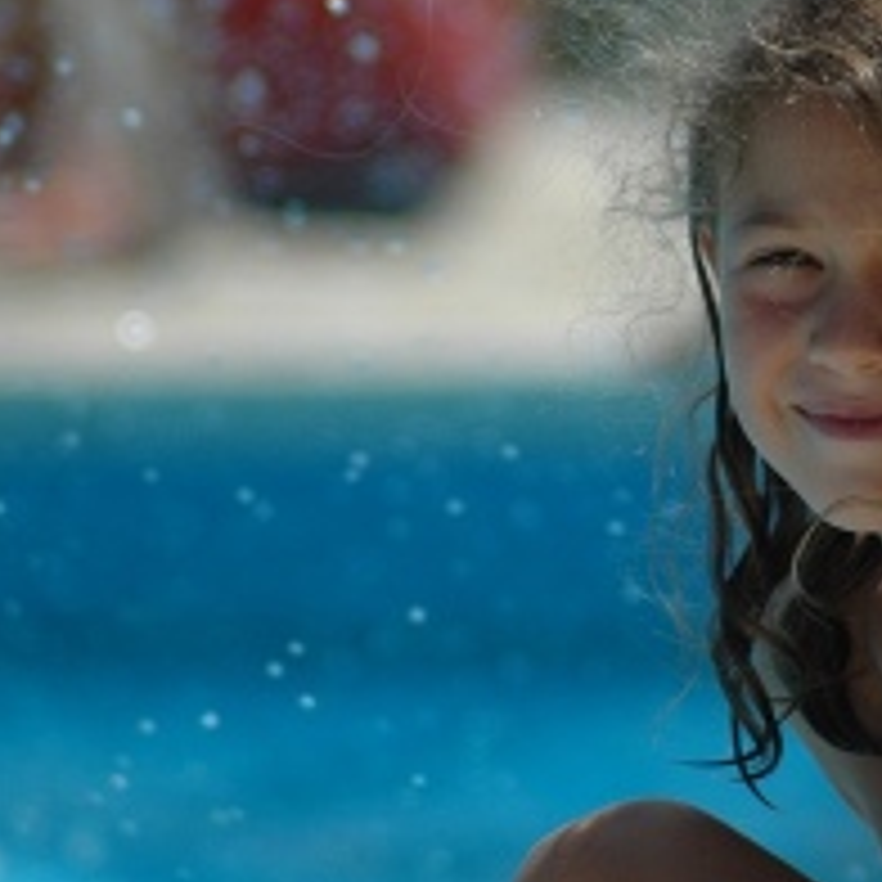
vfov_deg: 2.0
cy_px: 292
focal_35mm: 873
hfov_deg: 2.0
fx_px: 25166
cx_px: 855
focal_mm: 300
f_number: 5.6
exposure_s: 1/1600
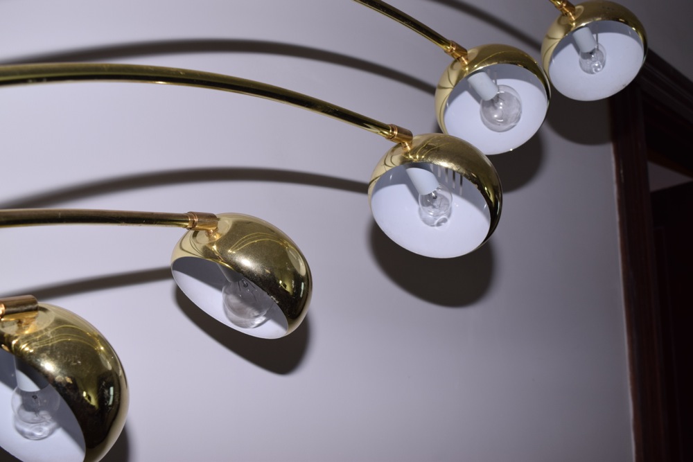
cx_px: 346
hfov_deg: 51.3
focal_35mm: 38
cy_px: 231
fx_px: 722
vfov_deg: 35.5
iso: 200
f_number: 6.3
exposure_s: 1/125
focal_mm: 25
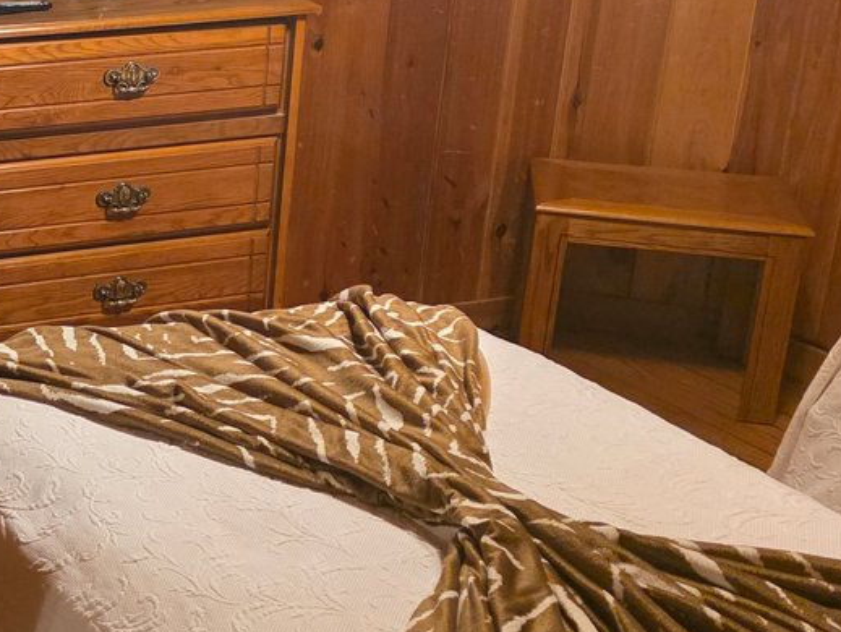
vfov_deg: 21.9
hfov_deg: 25.1
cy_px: 236
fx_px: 1629
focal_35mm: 67
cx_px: -249
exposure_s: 1/120
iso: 1600
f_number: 1.7
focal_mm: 6.3
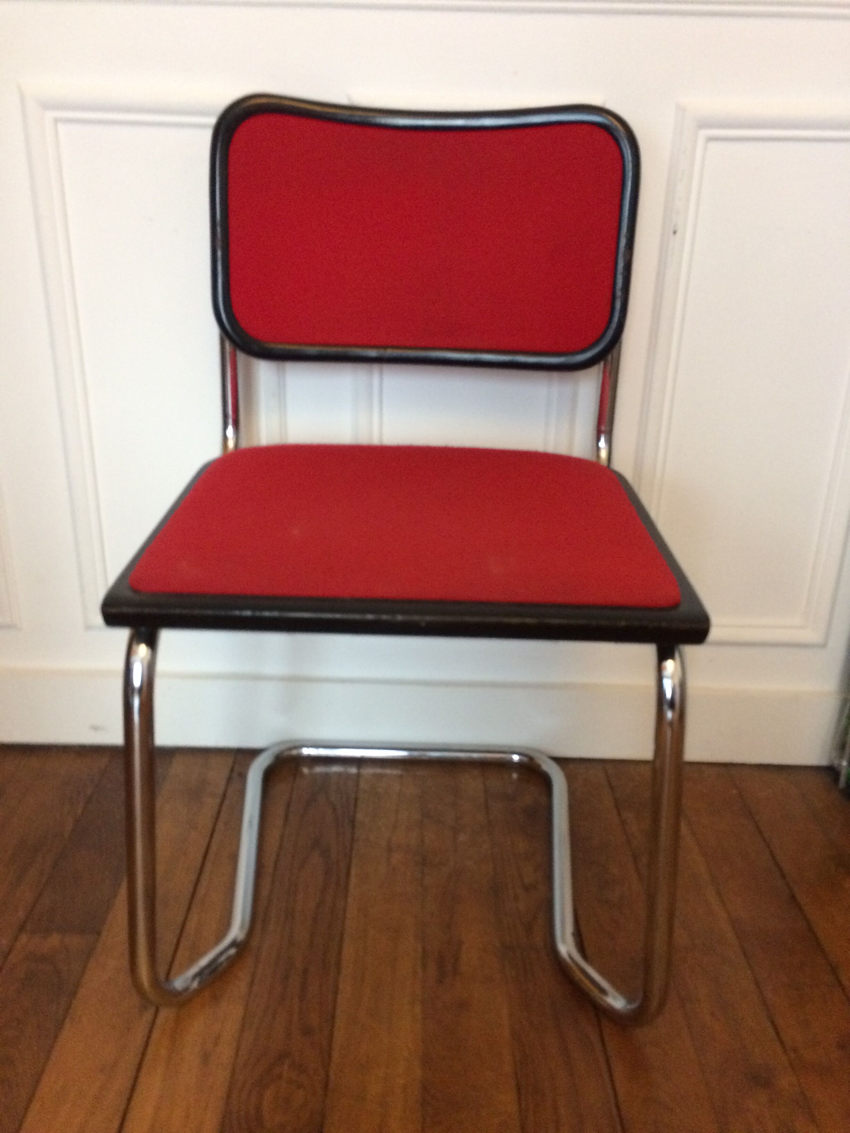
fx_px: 949
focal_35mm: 29
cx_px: 425
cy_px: 566
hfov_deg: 48.2
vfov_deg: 61.7
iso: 320
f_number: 2.2
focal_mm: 4.15
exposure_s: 1/20
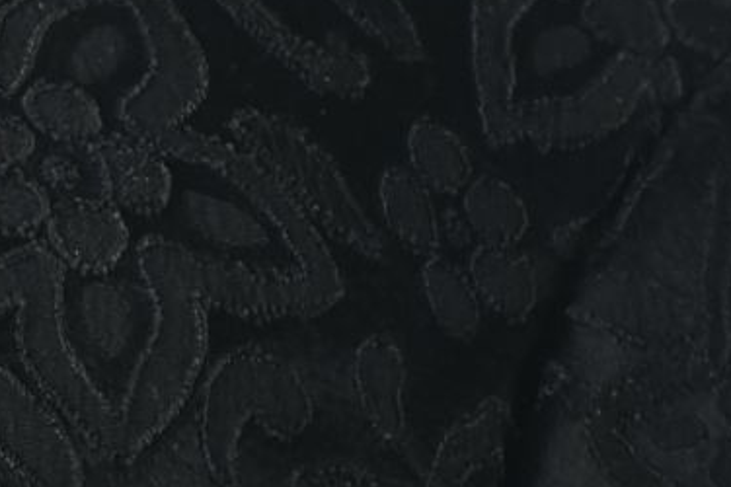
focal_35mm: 1677
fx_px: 34050
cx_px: -1318
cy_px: 1206
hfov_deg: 1.2
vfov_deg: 0.8
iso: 200
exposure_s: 1/125
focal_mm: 140
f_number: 8
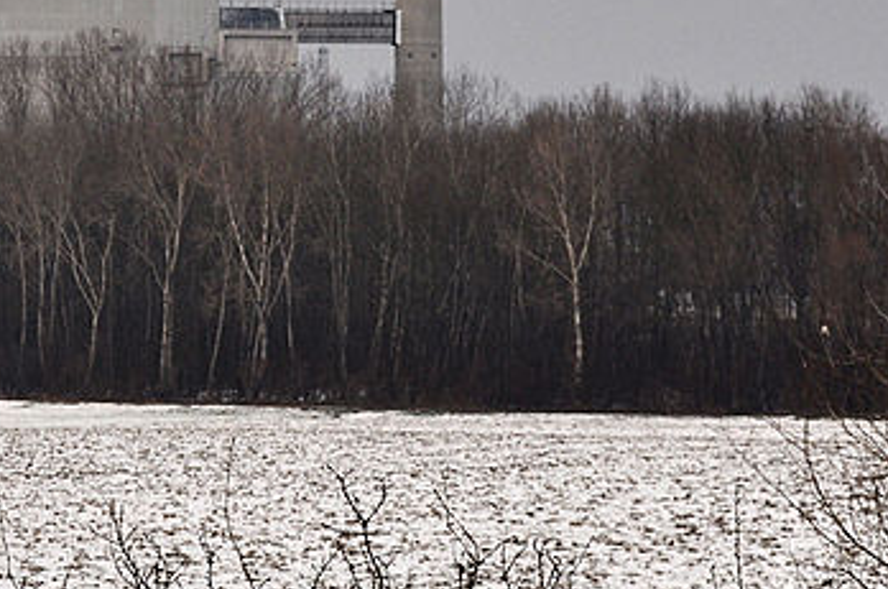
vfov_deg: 5.2
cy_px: 10
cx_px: 82
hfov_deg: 7.8
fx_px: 6527
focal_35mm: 265
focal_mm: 60
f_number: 8
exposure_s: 1/1000
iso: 400
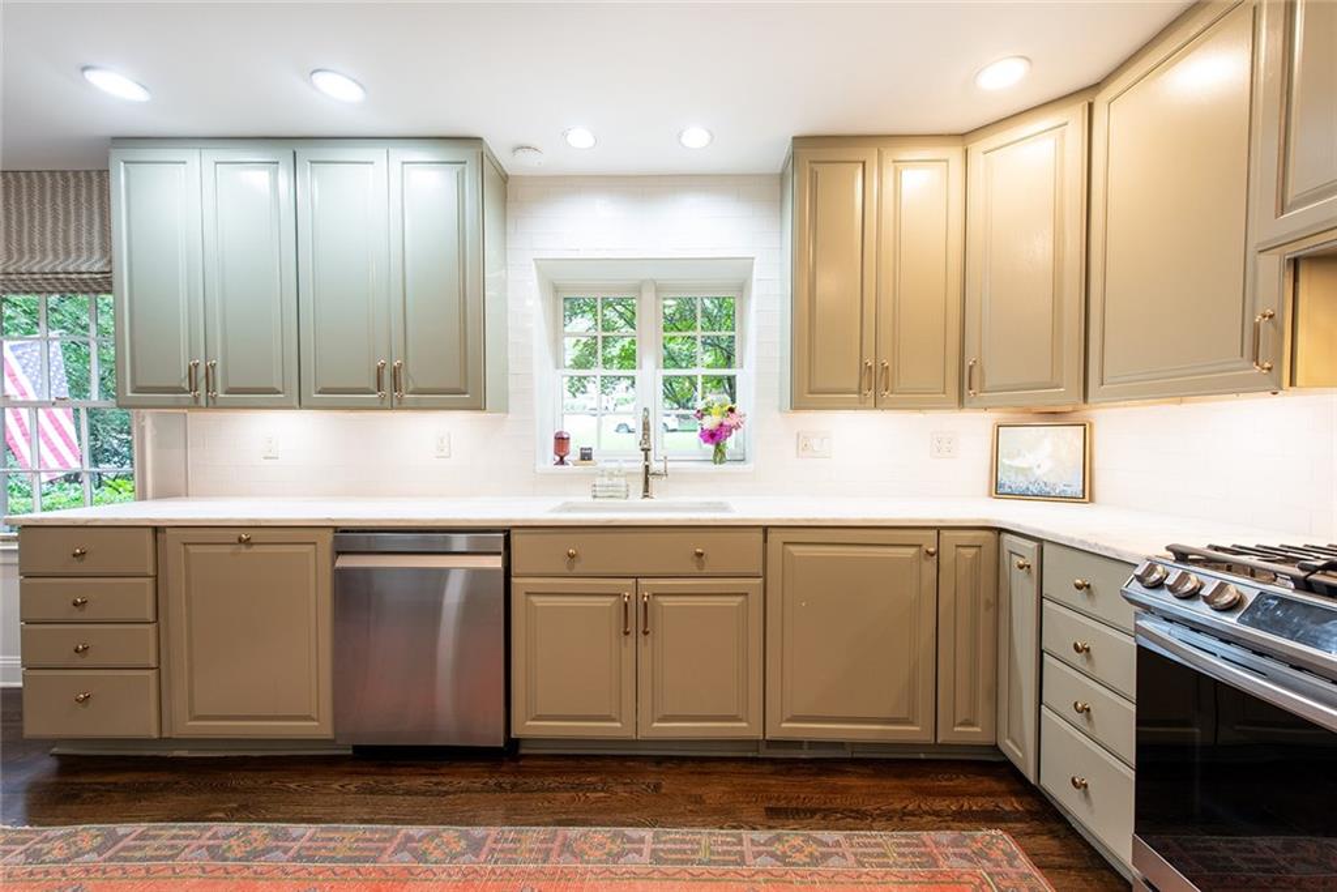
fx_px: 520
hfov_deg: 104.2
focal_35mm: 14
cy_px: 446
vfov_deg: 81.2
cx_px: 668
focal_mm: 14
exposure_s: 1/13
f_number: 7.1
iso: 400
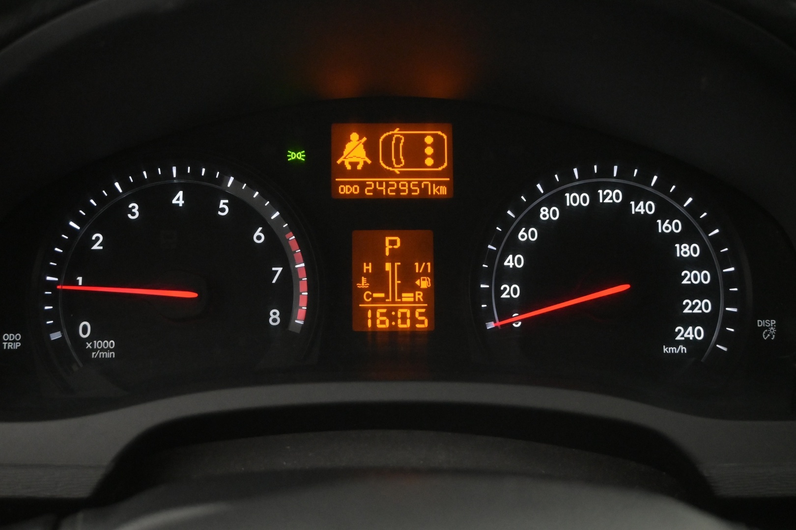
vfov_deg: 29.9
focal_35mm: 45
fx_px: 995
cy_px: 265
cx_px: 398
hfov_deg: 43.6
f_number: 4.8
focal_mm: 30
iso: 5000
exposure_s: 1/50
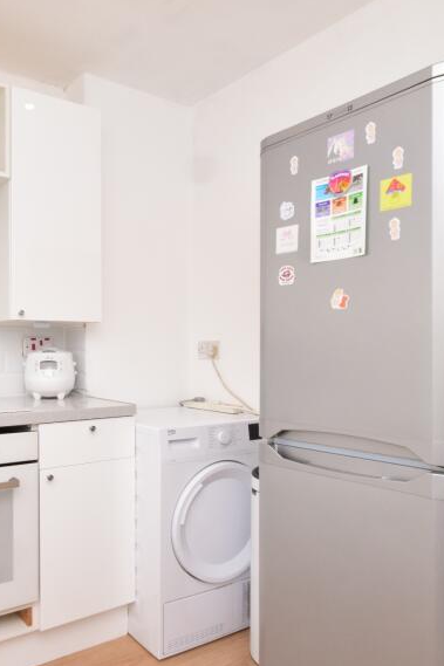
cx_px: 119
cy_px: 358
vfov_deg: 67.3
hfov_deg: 46.4
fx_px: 500
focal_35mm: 27
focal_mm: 10
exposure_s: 1/125
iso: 800
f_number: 11
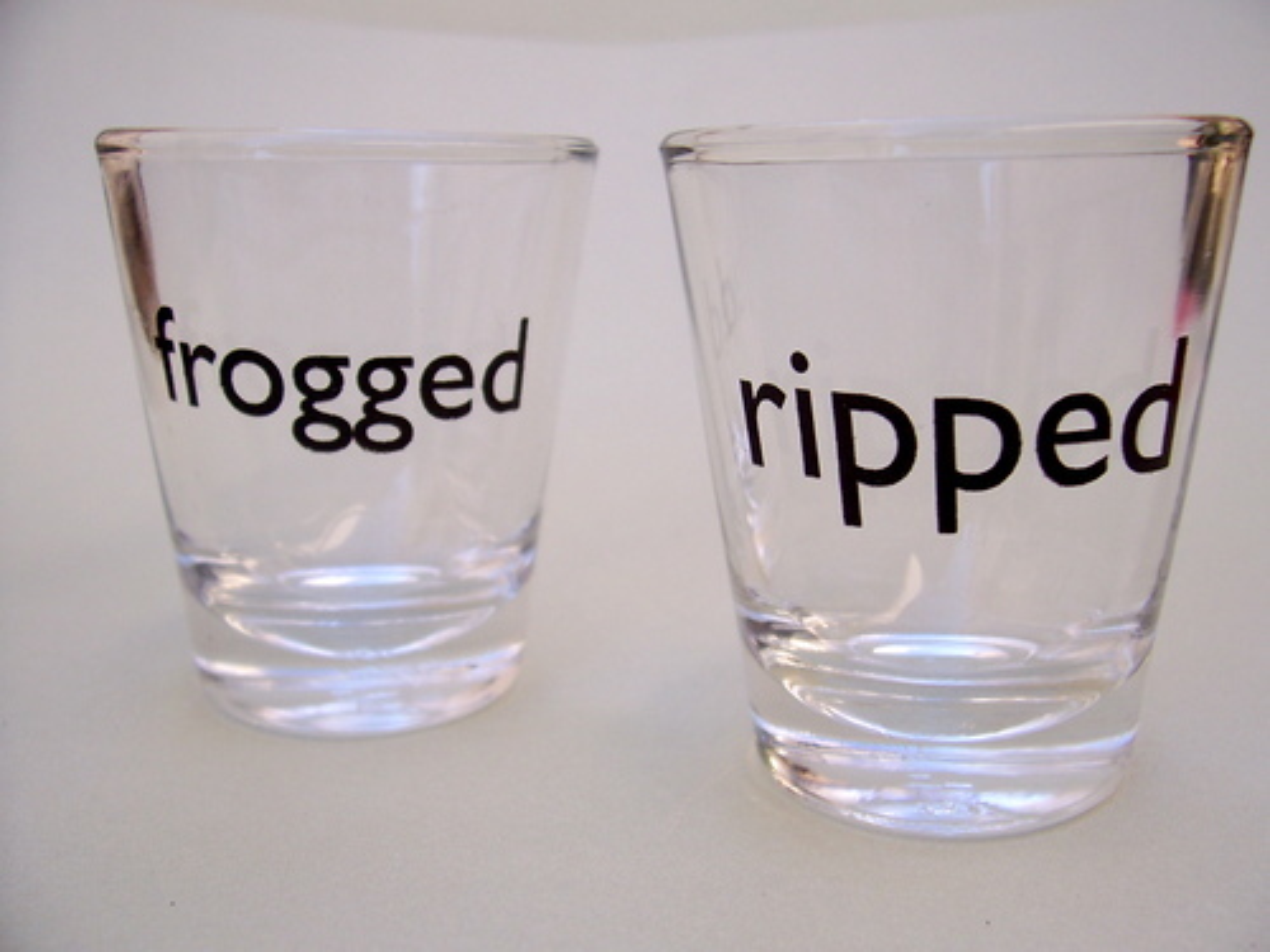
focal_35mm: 34
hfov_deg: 54.0
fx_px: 1247
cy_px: 476
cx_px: 635
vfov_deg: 41.8
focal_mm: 5.6
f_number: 2.7
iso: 80
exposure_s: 1/350
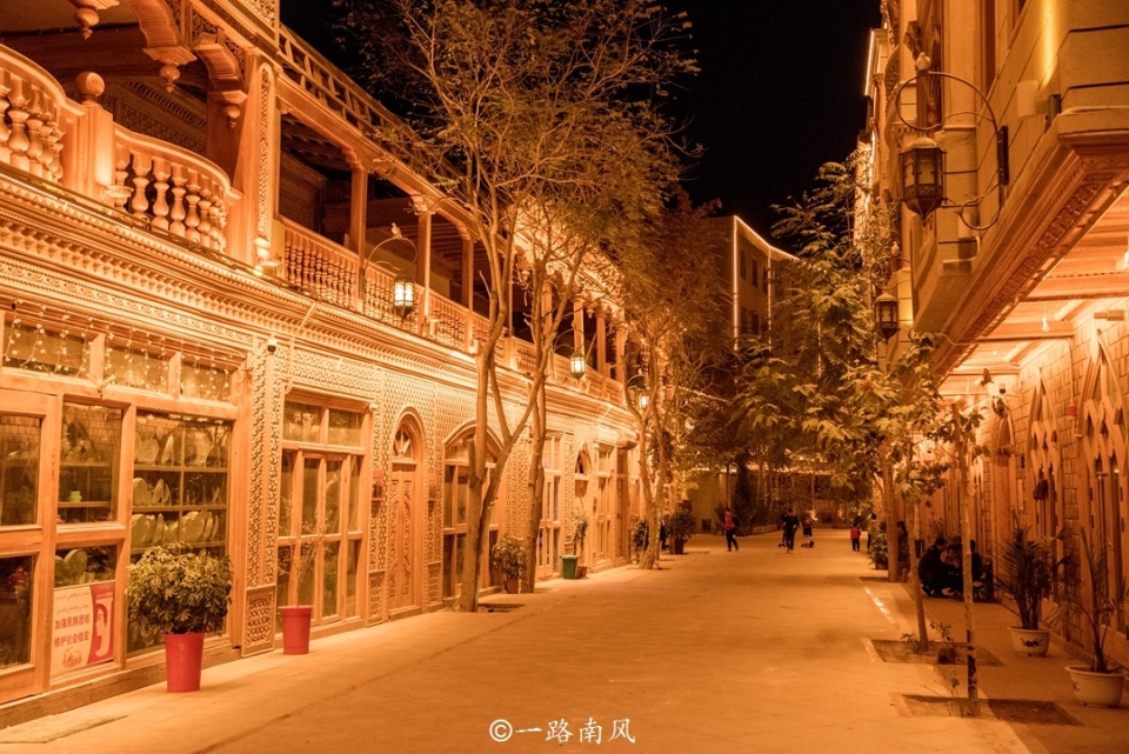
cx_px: 564
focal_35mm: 42
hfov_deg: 46.4
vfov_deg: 31.9
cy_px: 377
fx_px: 1318
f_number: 5.6
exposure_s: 1/100
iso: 2000
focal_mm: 42
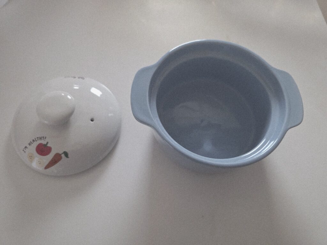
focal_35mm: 23
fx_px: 217
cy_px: 122
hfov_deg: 73.9
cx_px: 164
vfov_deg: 58.9
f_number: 1.7
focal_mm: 6.3
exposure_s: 1/120
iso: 1250
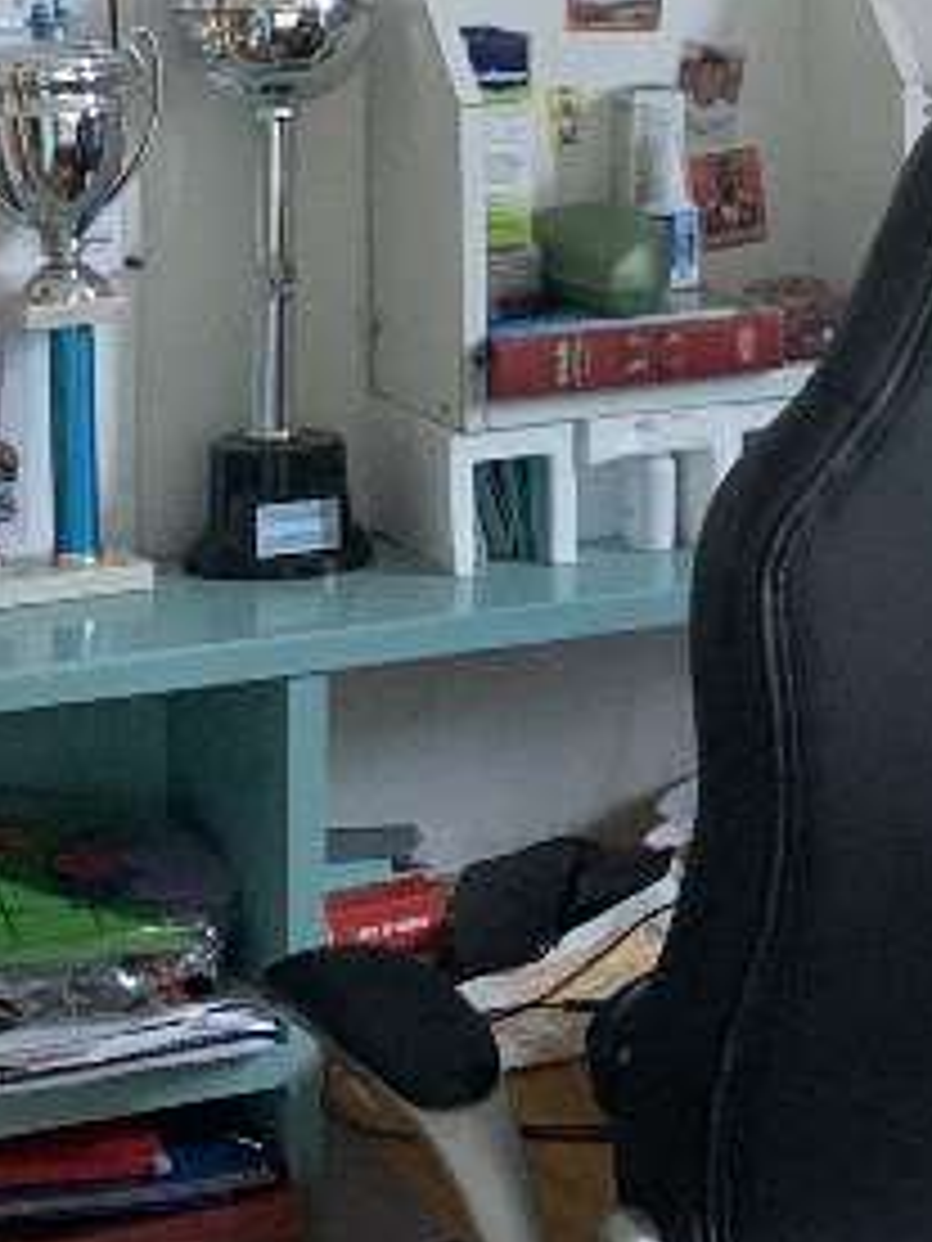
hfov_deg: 12.7
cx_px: 1220
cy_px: -45
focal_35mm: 113
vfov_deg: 17.0
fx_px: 4057
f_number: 1.8
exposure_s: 1/30
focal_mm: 4.25
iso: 500
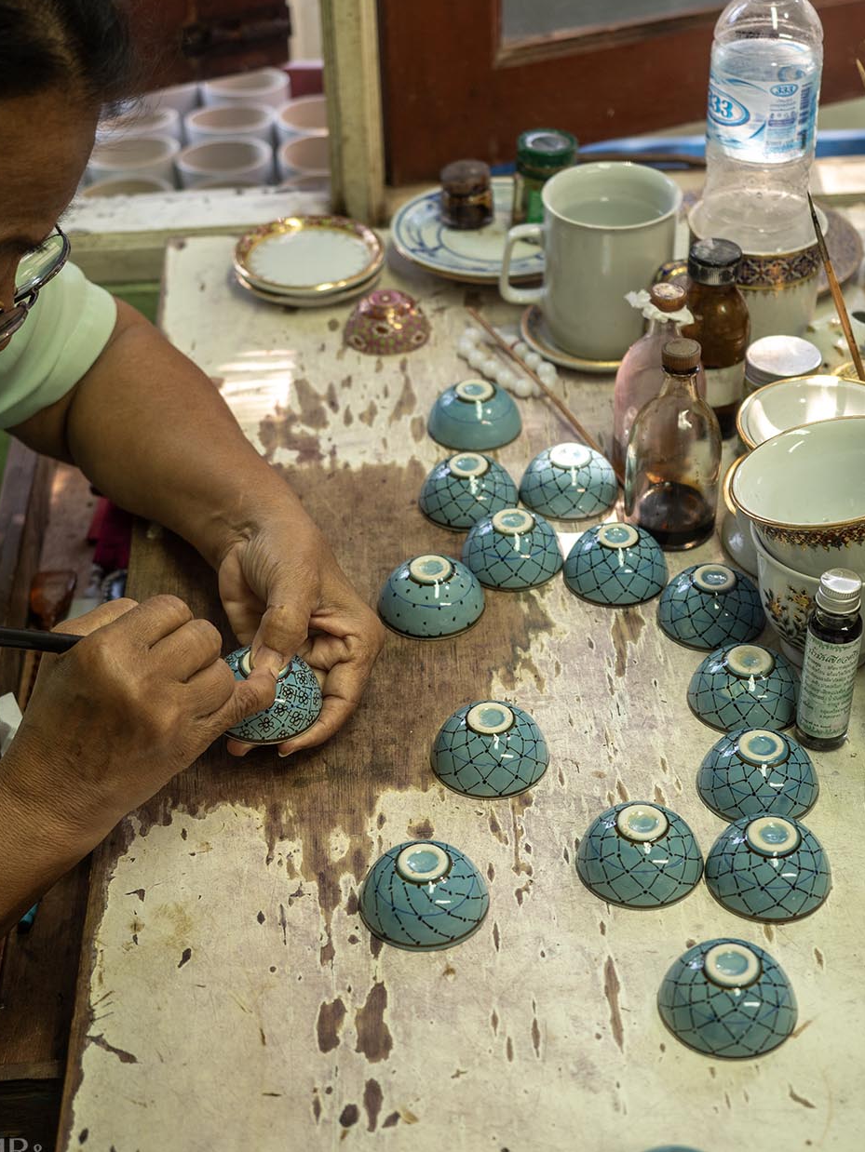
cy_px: 613
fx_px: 1865
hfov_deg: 26.1
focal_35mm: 56
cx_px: 439
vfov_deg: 34.3
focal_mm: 26
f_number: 2.8
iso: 200
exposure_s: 1/100
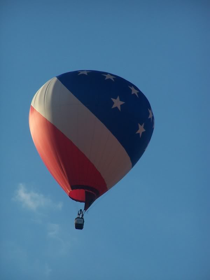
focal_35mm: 357
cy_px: 140
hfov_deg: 4.2
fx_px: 2888
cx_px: 105
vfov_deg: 5.6
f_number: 5
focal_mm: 59.2
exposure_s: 1/500
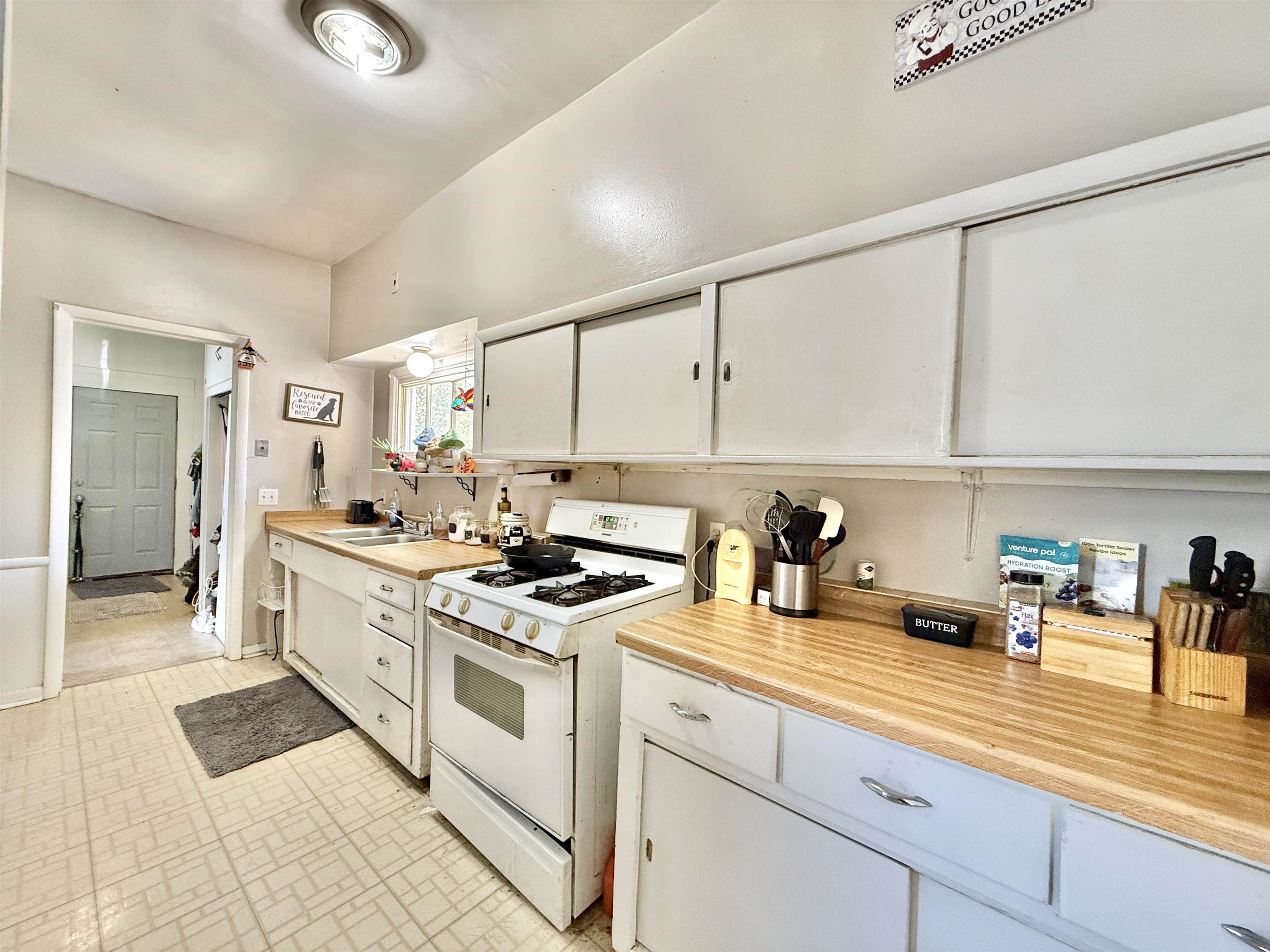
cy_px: 476
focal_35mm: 14
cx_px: 635
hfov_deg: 102.1
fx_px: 514
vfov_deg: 85.7
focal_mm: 2.22
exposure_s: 1/60
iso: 400
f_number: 2.2
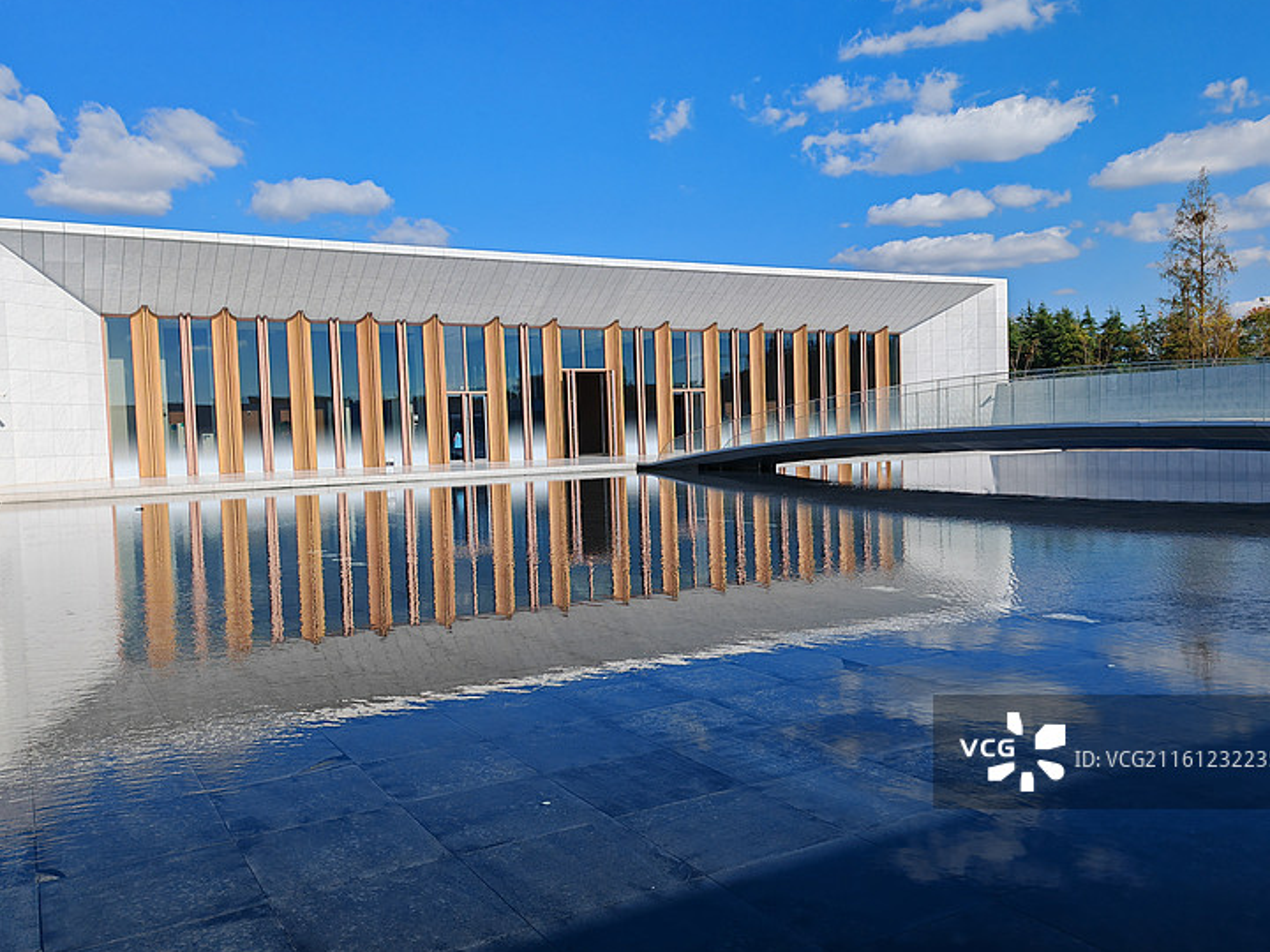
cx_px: 621
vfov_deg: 46.8
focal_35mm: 30
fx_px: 1101
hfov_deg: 60.0
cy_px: 474
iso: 50
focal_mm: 7.62
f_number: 1.6
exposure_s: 1/4900
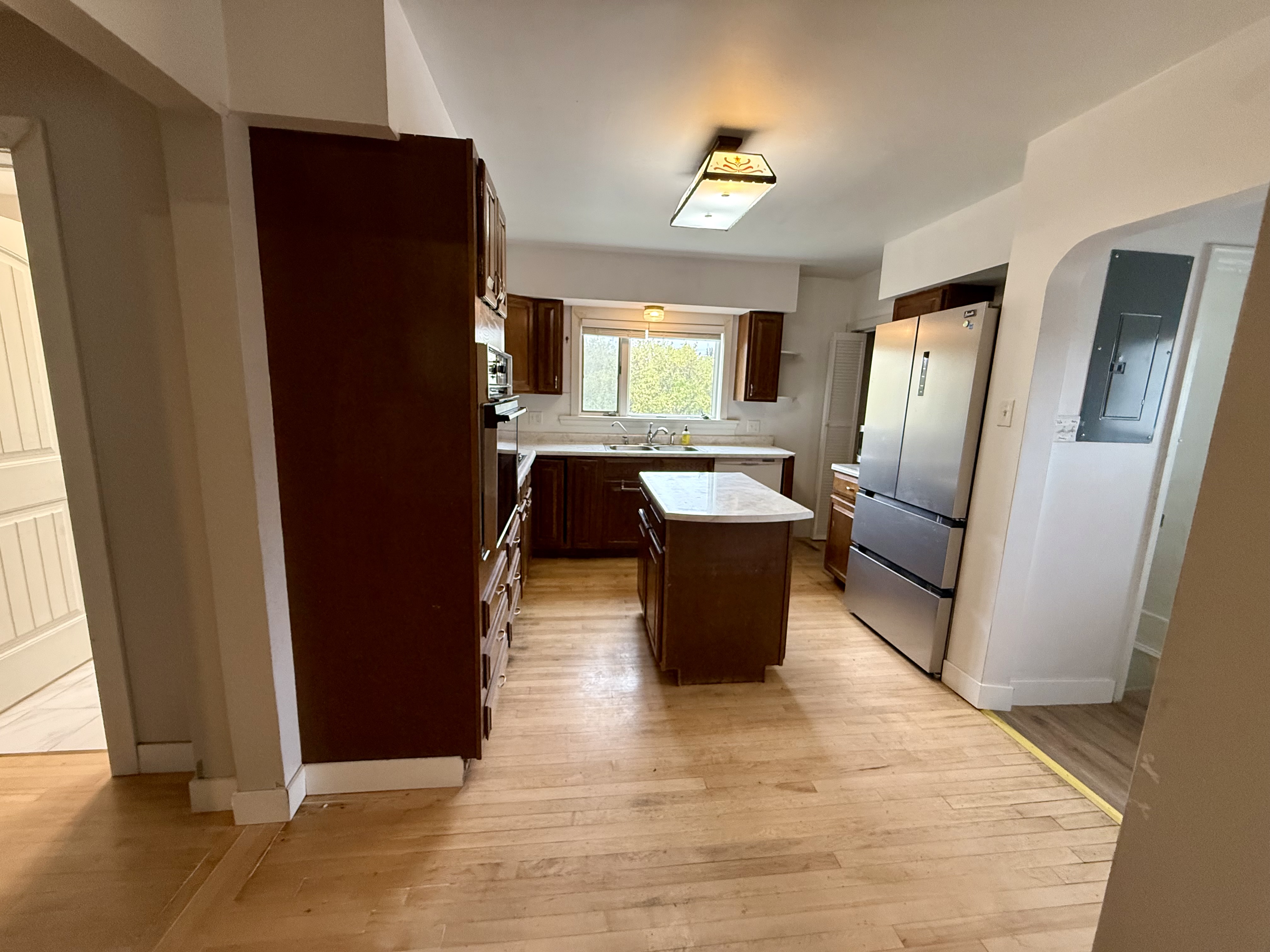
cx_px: 635
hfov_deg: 102.1
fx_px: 514
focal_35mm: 14
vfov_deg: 85.7
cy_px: 476
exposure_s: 1/120
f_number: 2.2
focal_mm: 2.22
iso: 500
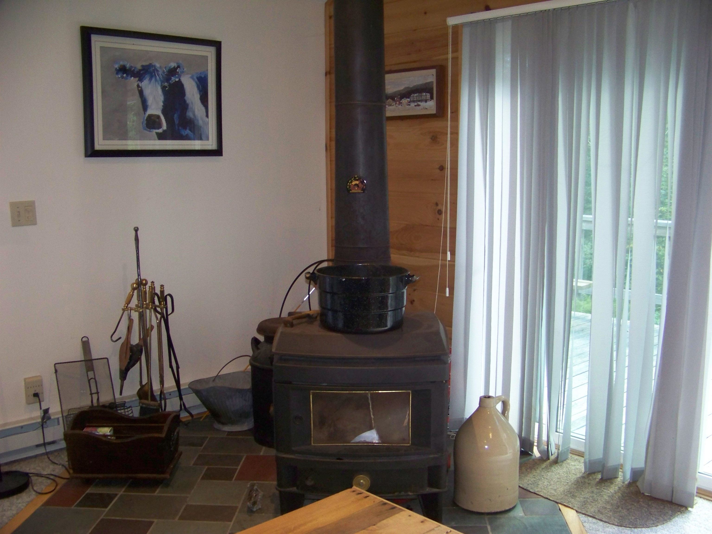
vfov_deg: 39.7
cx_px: 356
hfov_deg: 51.4
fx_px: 740
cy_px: 267
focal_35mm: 36
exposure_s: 1/30
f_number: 2.8
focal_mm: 5.85
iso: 200
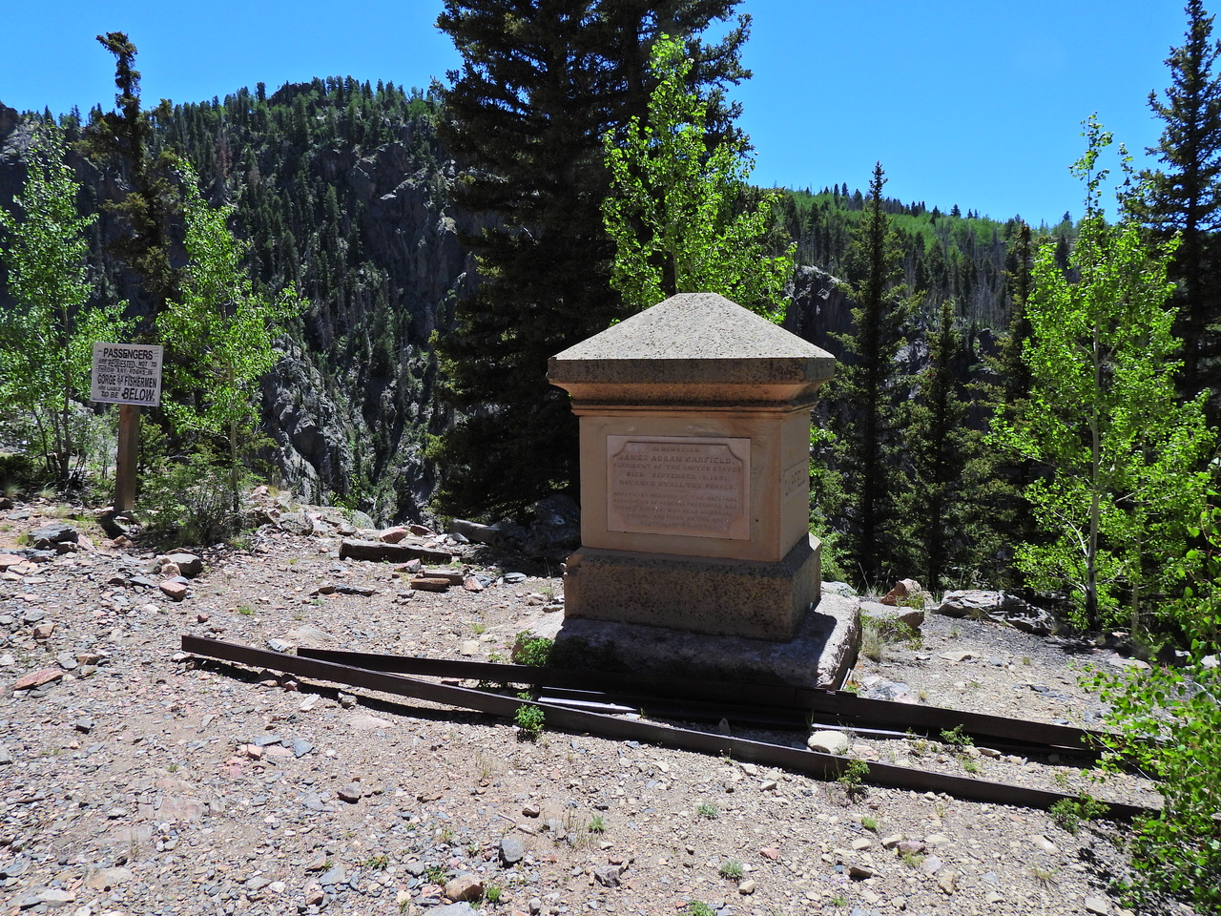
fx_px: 847
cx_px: 610
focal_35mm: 24
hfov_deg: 71.6
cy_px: 458
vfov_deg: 56.8
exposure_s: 1/1600
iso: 100
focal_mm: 4.3
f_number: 2.8
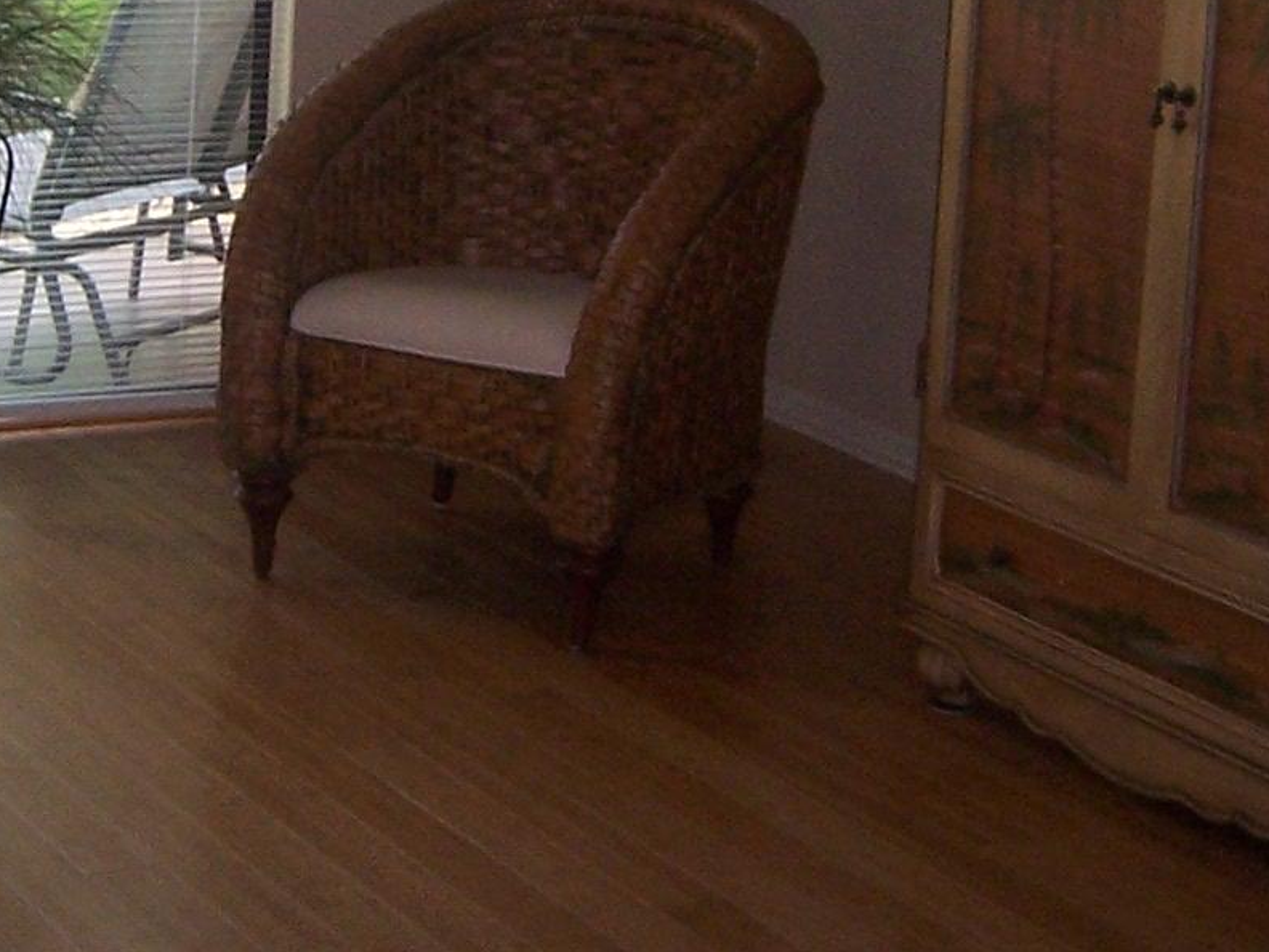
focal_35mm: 96
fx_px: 3519
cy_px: 32
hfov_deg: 20.4
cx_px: 402
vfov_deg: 15.2
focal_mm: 5.5
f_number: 2.8
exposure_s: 1/60
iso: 140
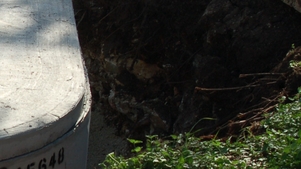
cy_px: 98
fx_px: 1165
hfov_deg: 14.1
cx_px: -91
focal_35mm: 146
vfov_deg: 8.3
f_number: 7.1
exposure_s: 1/200
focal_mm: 28
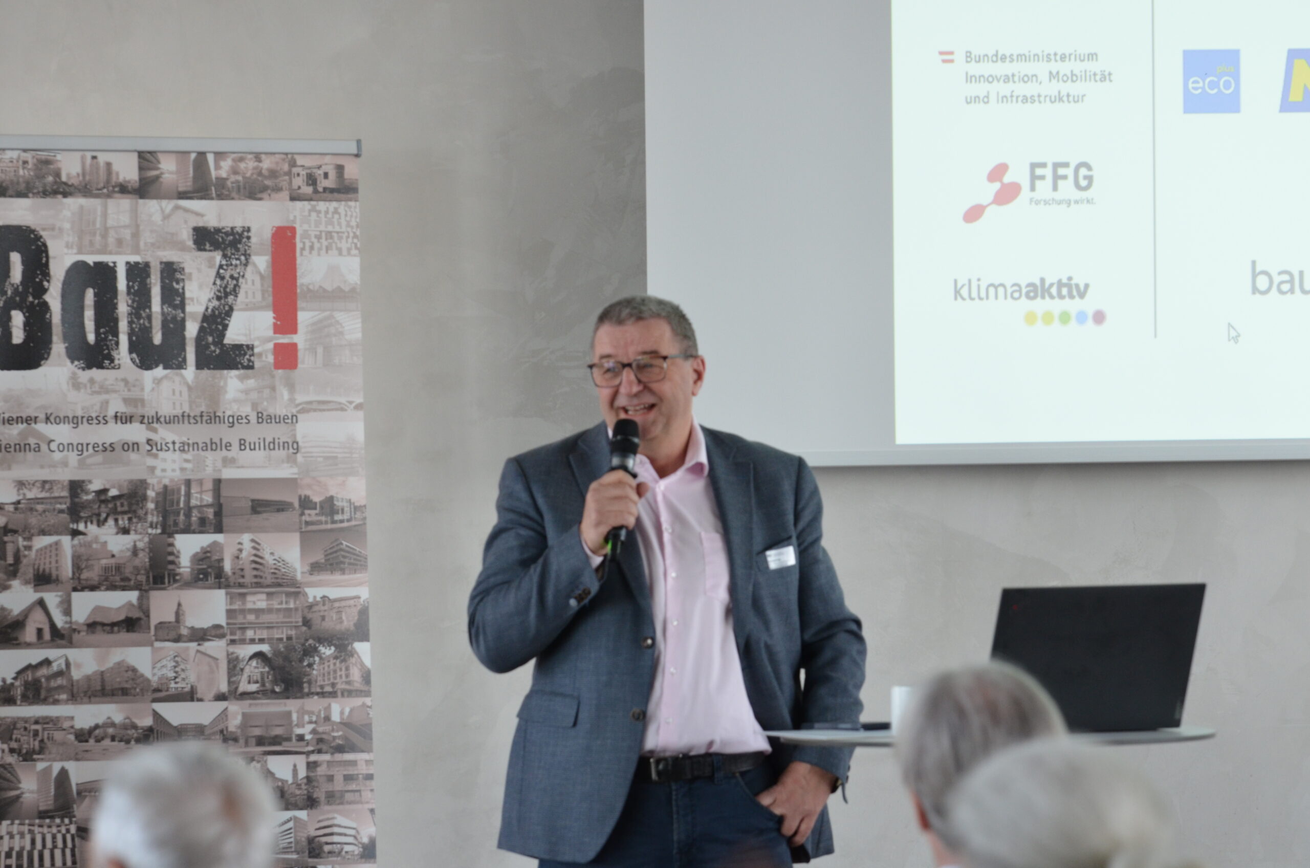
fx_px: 7354
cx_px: 655
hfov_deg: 10.2
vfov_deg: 6.8
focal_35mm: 202
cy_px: 434
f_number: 4
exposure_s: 1/250
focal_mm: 135
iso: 720
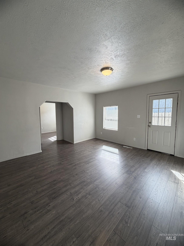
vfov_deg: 102.1
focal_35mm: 14
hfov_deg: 85.7
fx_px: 99
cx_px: 92
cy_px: 123
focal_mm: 2.22
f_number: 2.2
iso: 100
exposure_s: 1/120
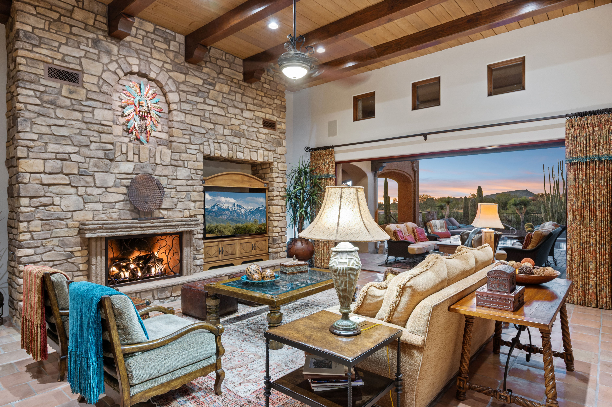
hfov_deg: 84.0
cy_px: 204
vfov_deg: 61.9
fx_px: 340
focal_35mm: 20
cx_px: 306
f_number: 8
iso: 320
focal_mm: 20
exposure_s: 1/1.25
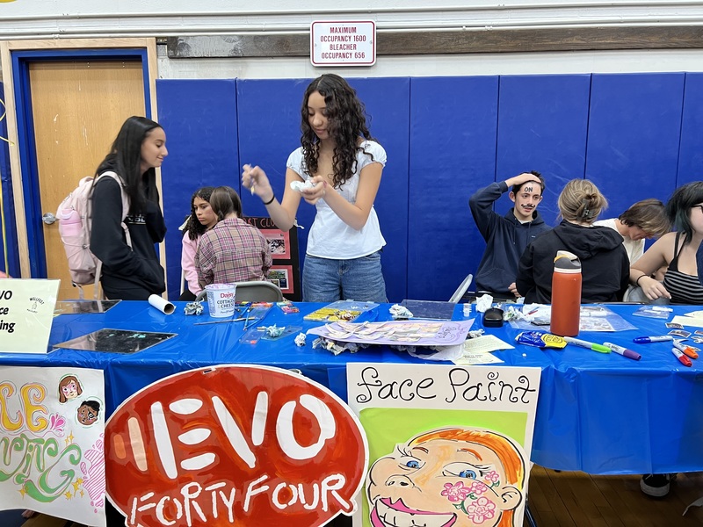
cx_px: 352
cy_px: 264
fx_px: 528
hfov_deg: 67.3
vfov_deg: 53.1
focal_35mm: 26
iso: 250
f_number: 1.5
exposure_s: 1/60
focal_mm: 5.7
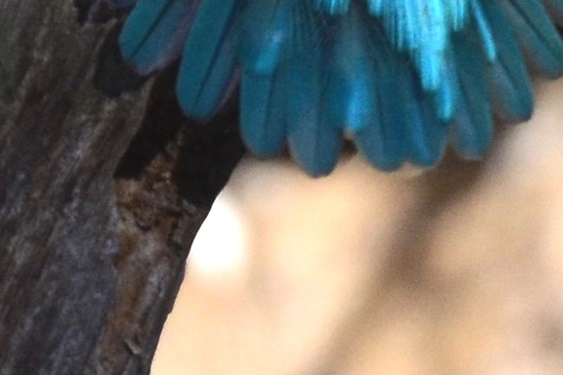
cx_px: -57
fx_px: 61750
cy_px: -369
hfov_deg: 0.5
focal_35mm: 3951
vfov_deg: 0.3
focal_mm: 600
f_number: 7.1
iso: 800
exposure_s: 1/1000
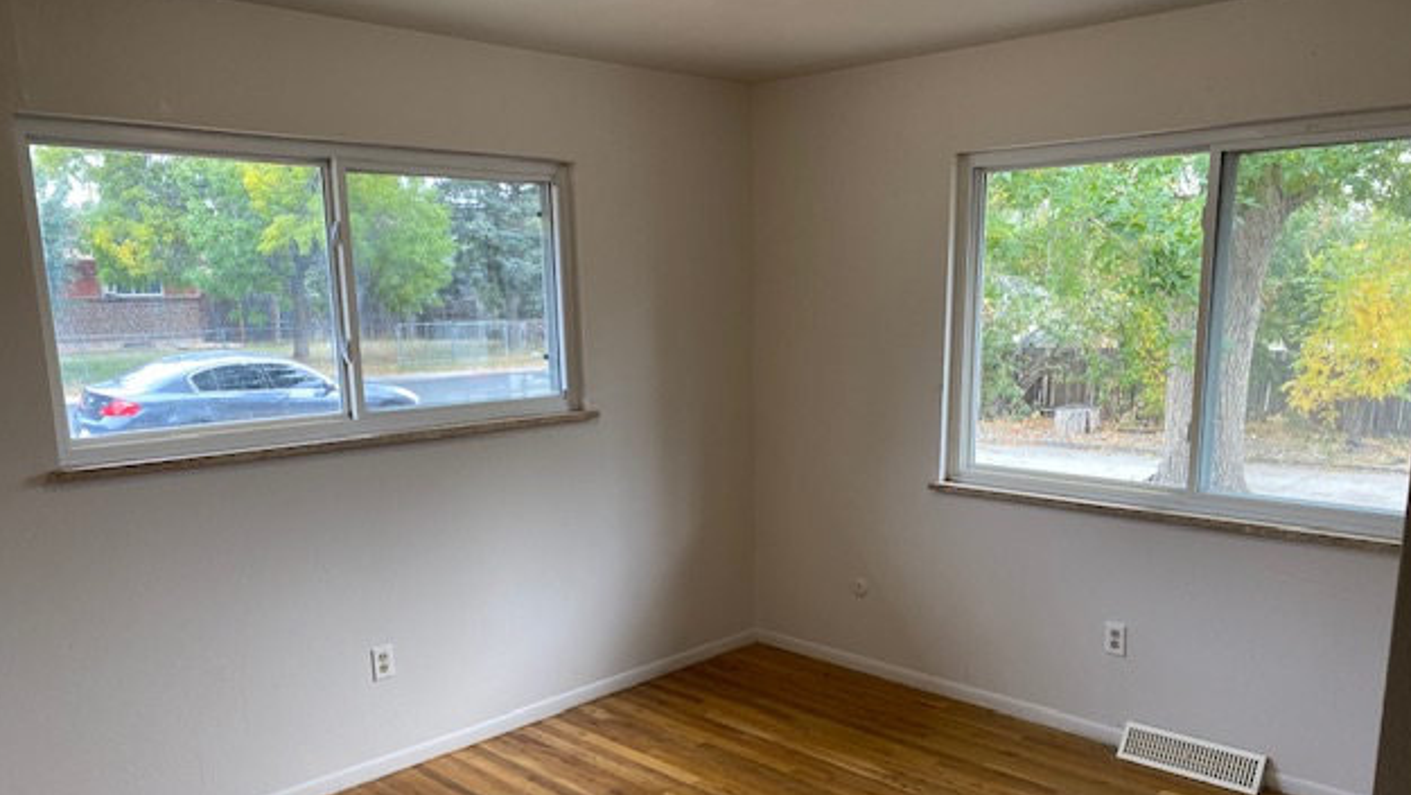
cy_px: 528
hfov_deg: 66.1
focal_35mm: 29
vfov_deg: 39.7
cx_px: 704
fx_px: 1085
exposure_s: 1/120
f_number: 1.8
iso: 64
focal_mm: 4.25
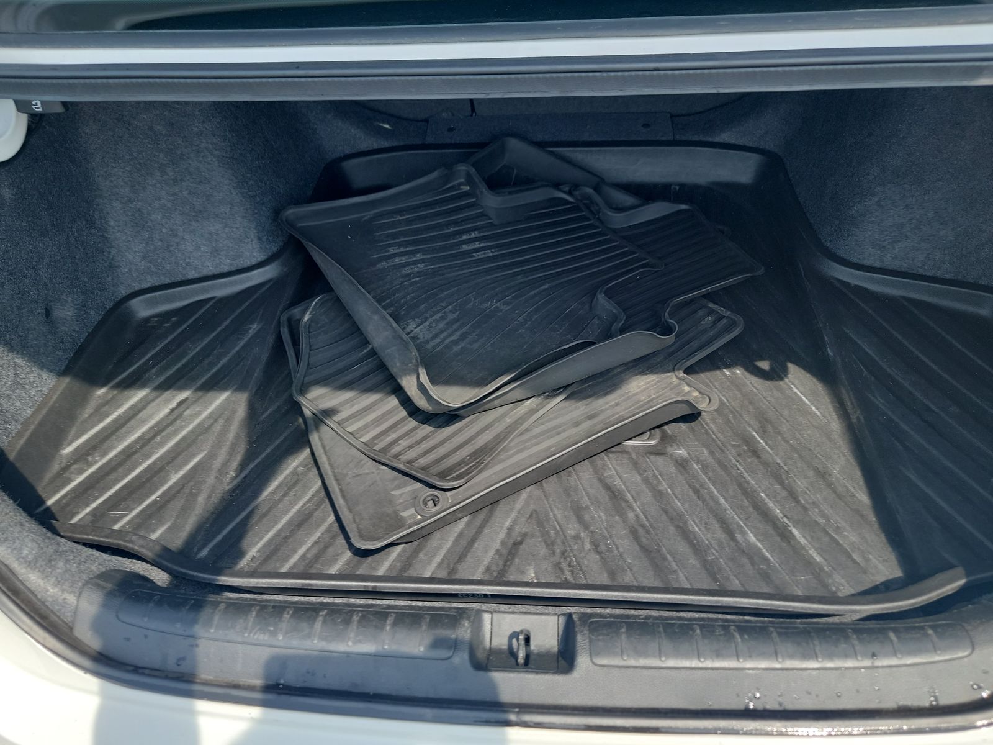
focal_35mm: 24
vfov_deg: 56.8
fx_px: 688
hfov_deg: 71.6
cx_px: 496
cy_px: 372
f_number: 1.8
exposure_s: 1/143
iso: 50
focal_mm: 6.7
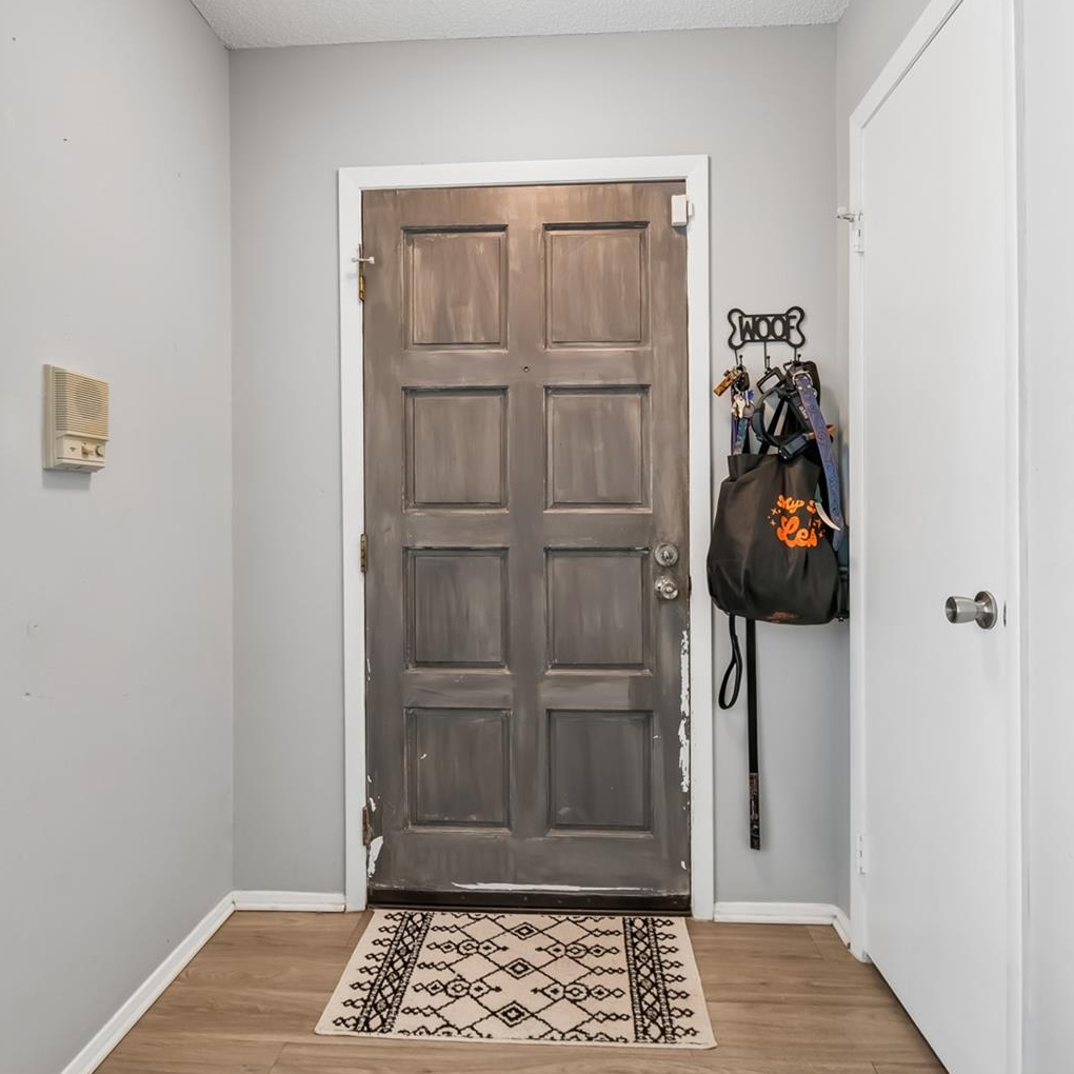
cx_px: 518
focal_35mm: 20
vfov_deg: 74.8
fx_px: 702
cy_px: 546
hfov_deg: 74.8
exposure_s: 1/8
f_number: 7.1
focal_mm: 10
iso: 100
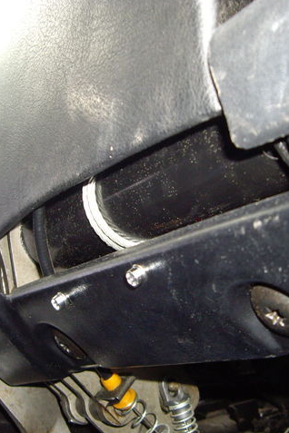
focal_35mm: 53
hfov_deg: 25.5
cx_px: 163
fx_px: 638
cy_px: 216
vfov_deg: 37.5
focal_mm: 6.2
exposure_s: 1/40
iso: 200
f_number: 2.7
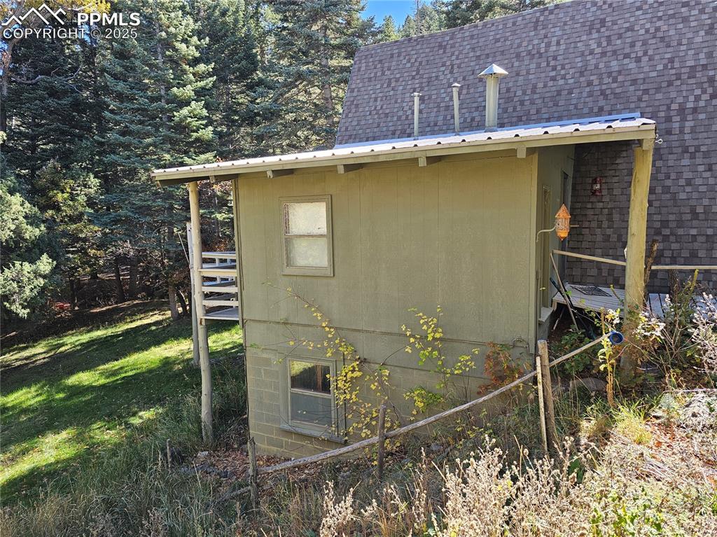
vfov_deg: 58.8
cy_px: 268
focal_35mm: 23
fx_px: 476
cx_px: 358
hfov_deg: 74.0
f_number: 1.7
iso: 32
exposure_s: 1/180
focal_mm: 6.3
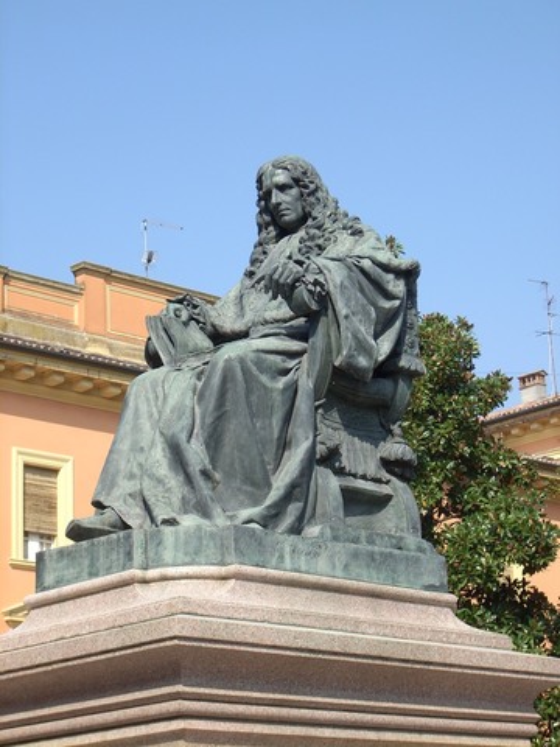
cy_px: 374
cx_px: 280
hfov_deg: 15.9
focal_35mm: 93
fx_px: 2006
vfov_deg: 21.1
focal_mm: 15.3
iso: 64
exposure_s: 1/338
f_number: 4.7
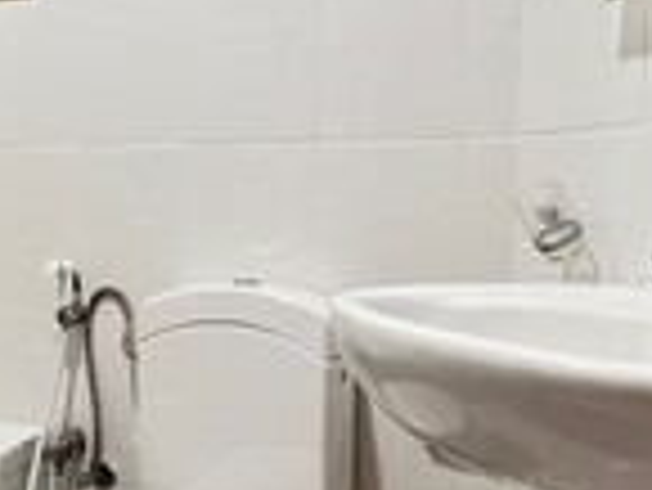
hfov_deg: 45.1
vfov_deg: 35.1
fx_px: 773
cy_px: 205
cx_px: 218
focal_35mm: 41
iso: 250
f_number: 1.8
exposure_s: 1/50
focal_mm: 1.57
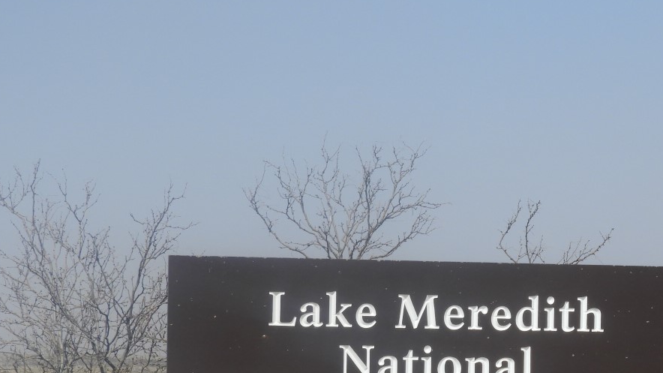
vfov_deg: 5.9
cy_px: 359
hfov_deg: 10.5
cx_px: 517
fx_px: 3586
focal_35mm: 204
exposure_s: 1/1000
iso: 100
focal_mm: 20.6
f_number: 5
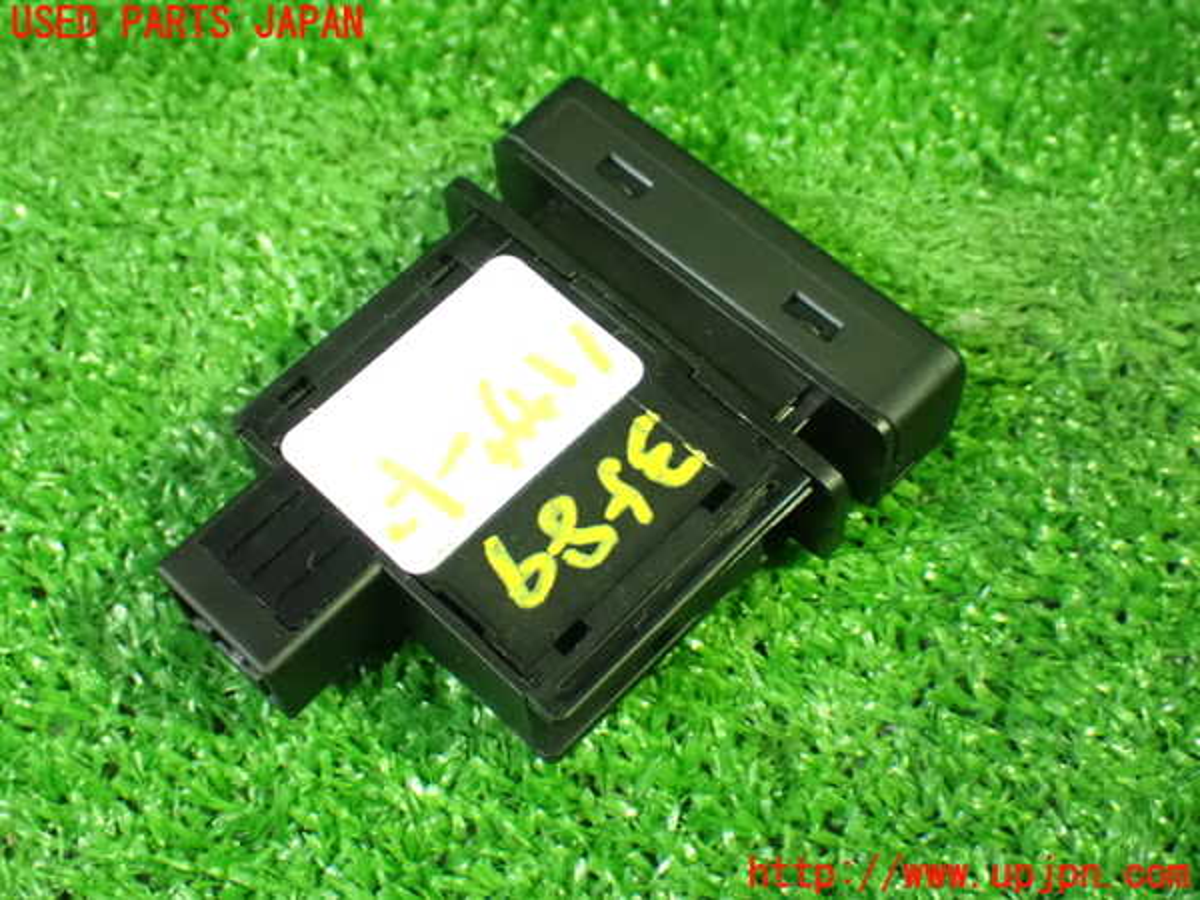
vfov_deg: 27.0
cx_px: 600
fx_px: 1872
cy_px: 450
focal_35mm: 54
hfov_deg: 35.5
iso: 1600
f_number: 3.3
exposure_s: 1/30
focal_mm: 9.65
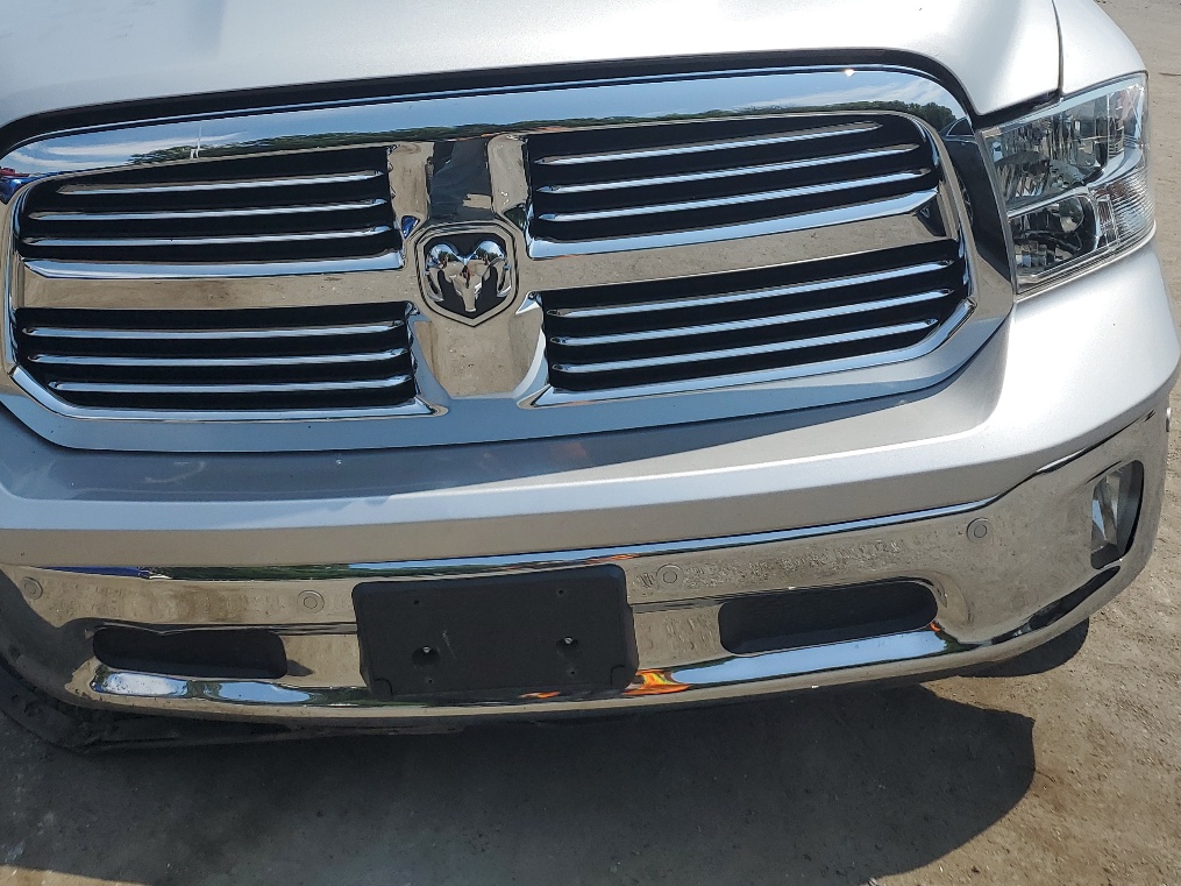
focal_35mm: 41
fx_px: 1399
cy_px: 189
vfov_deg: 34.2
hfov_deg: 45.7
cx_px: 512
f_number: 1.5
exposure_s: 1/5000
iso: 50
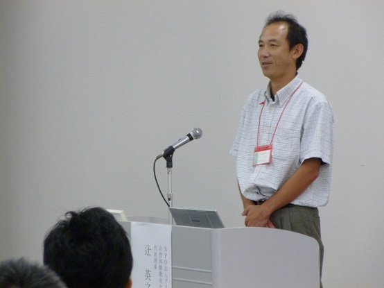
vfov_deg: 7.7
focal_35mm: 194
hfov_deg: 10.2
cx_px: 192
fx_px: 2151
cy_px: 144
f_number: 5.8
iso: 400
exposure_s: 1/25
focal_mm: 34.6
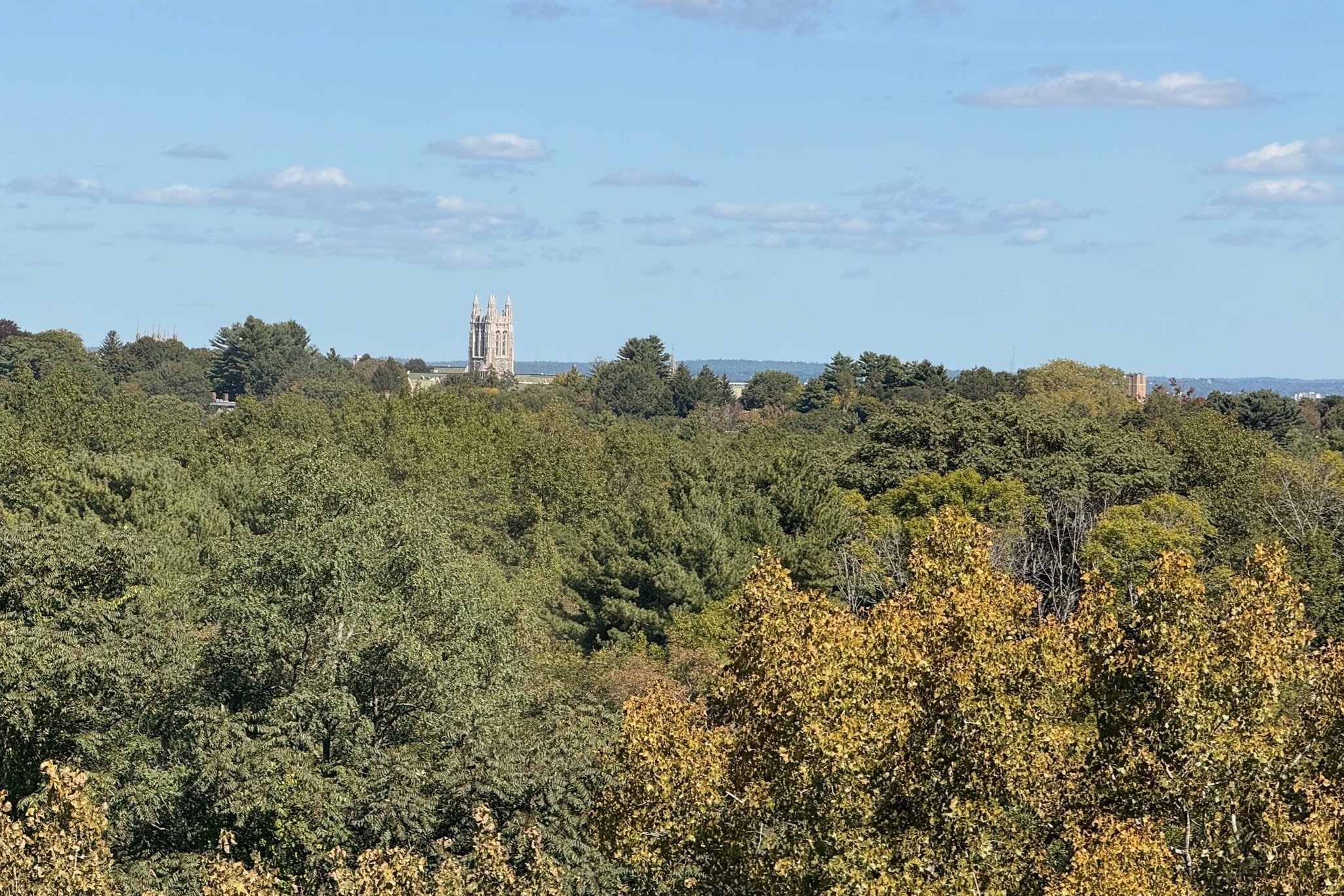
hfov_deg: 16.4
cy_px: 468
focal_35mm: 125
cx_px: 672
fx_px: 4666
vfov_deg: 11.0
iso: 50
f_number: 2.8
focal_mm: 15.66
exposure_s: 1/1613
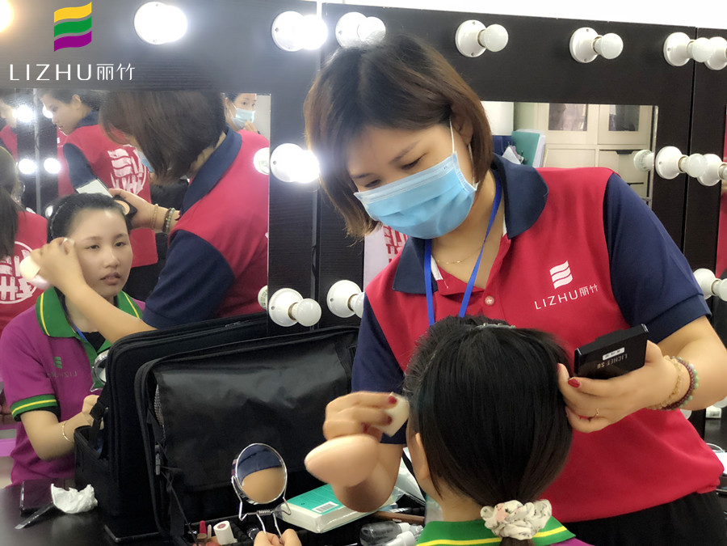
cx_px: 364
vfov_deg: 25.7
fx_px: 1197
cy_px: 273
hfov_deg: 33.8
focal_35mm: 57
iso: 400
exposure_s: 1/33
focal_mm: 6.6
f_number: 2.8
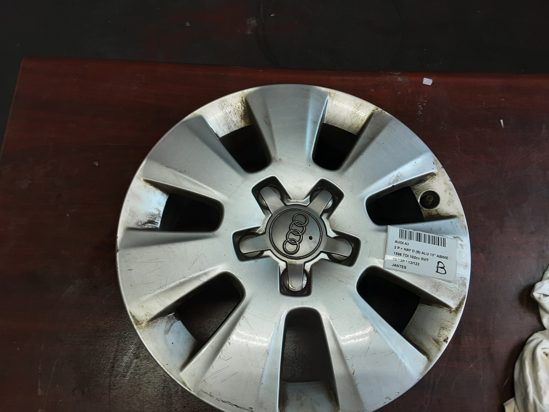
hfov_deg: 65.3
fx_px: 428
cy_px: 206
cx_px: 274
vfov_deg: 51.4
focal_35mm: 27
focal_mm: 2.91
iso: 50
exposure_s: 1/50
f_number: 1.9
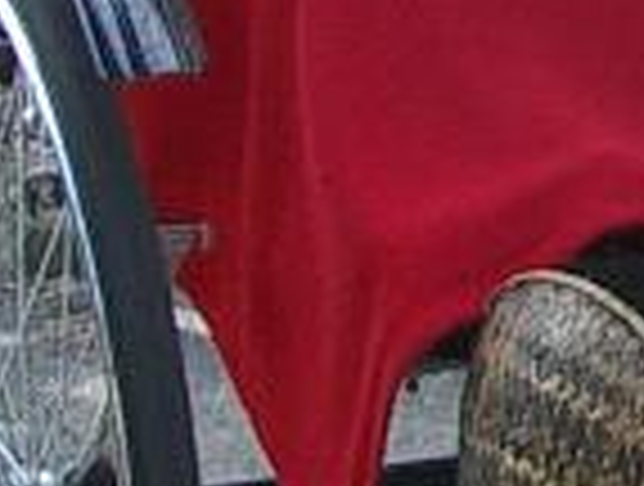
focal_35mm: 250
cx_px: 1396
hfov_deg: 7.5
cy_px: -342
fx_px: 4663
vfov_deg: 5.9
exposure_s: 1/400
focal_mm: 5.8
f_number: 2.6
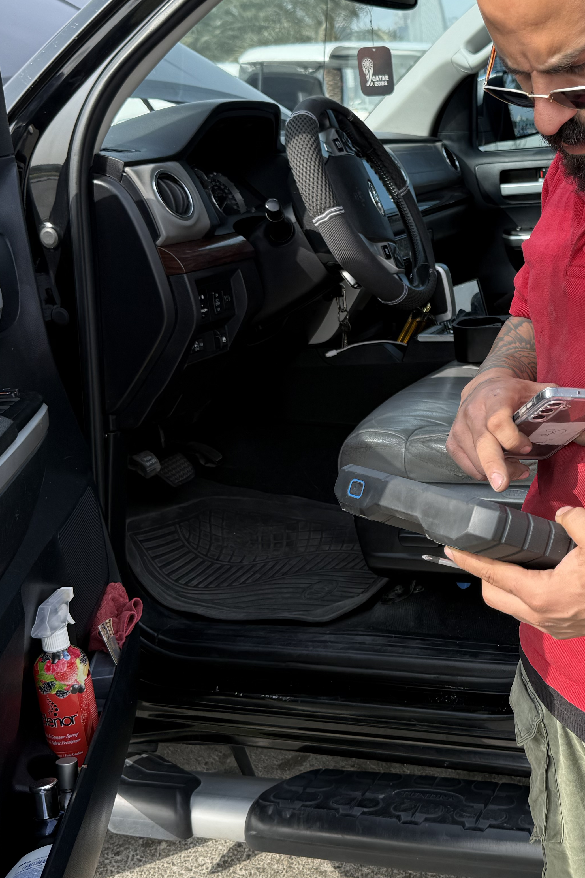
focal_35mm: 46
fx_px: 1121
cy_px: 427
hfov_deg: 28.4
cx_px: 491
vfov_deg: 42.7
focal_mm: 6.76
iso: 80
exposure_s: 1/1250
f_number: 1.78
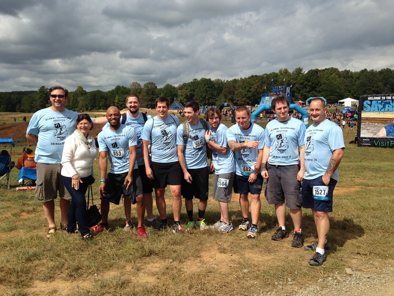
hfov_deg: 55.4
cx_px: 197
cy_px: 148
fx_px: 376
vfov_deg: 42.9
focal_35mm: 33
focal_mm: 4.12
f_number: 2.4
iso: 50
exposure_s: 1/2710
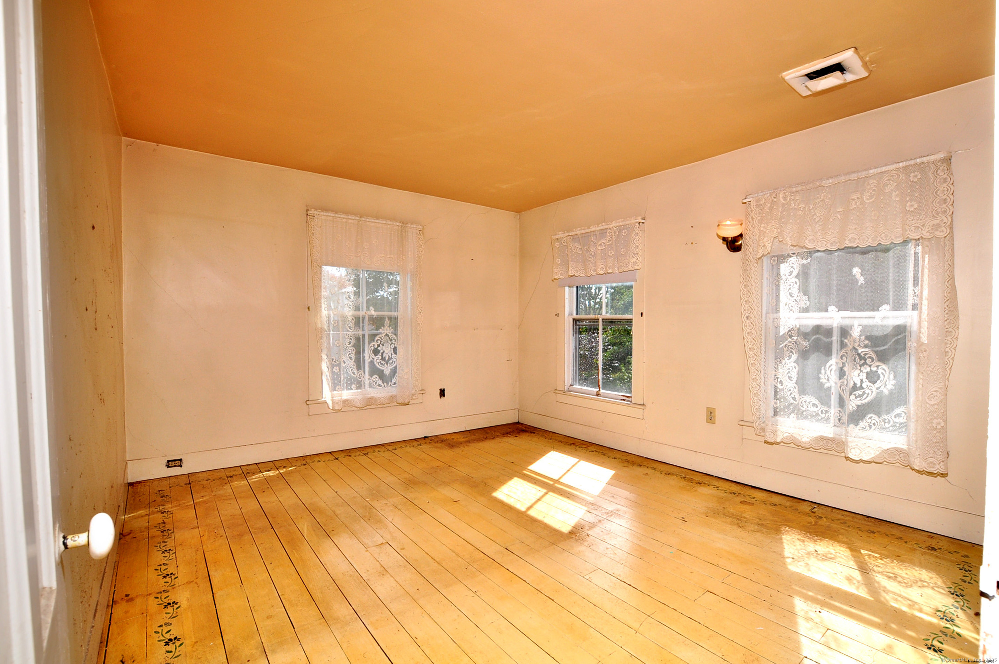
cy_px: 332
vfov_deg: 71.9
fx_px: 457
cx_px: 500
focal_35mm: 16
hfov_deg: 95.1
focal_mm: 11
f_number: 10
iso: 200
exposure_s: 1/125
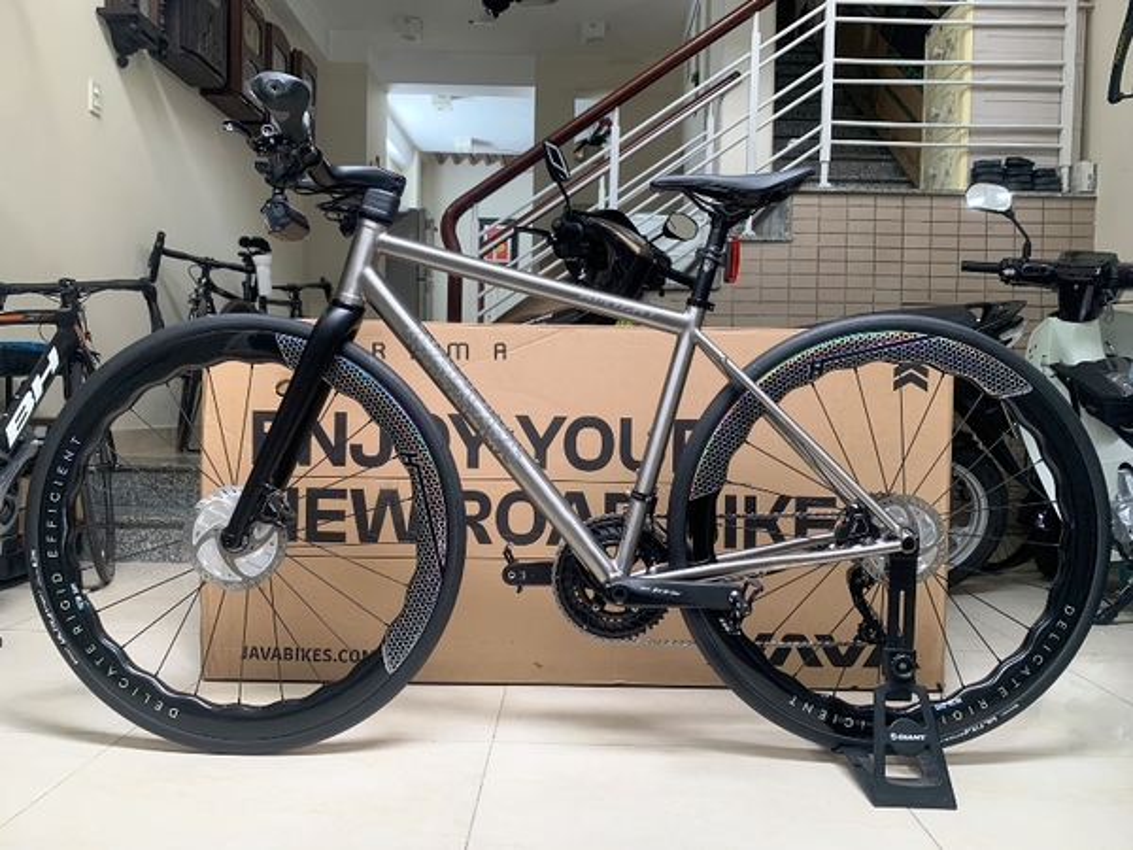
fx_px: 851
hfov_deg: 67.3
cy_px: 425
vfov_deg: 53.1
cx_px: 566
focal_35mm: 26
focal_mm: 4.25
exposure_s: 1/89
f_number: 1.8
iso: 100
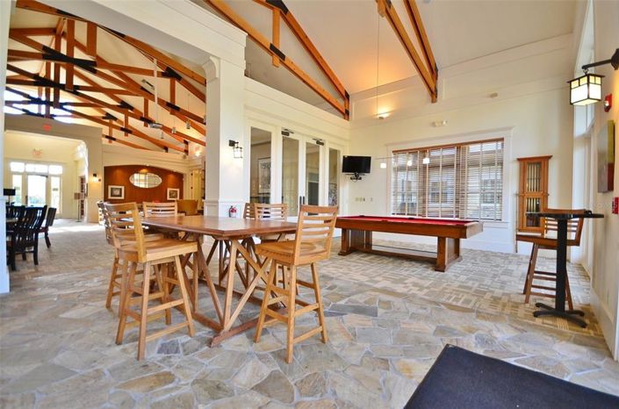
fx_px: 257
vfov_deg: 77.0
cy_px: 204
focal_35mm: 15
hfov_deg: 100.5
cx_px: 310
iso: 100
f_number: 4
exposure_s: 1/10
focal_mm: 10
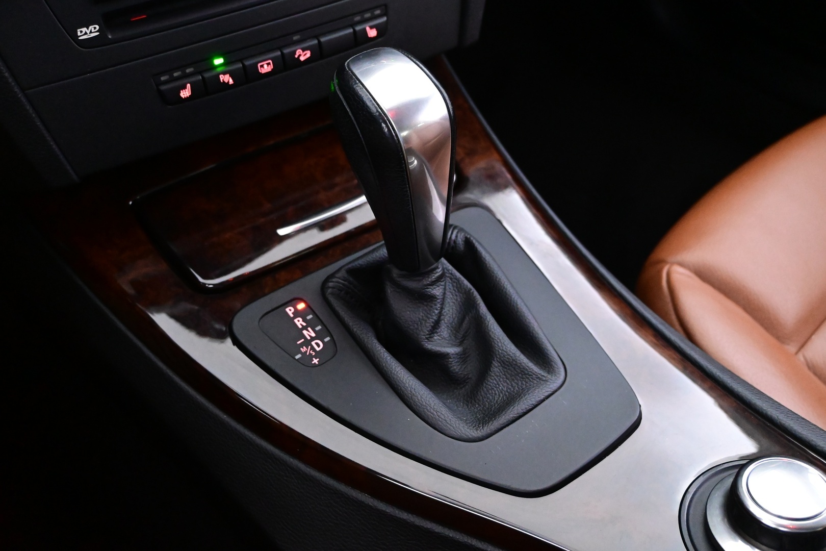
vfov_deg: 40.0
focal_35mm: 33
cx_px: 413
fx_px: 757
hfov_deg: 57.2
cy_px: 276
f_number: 4
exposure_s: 1/25
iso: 6400
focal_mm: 22
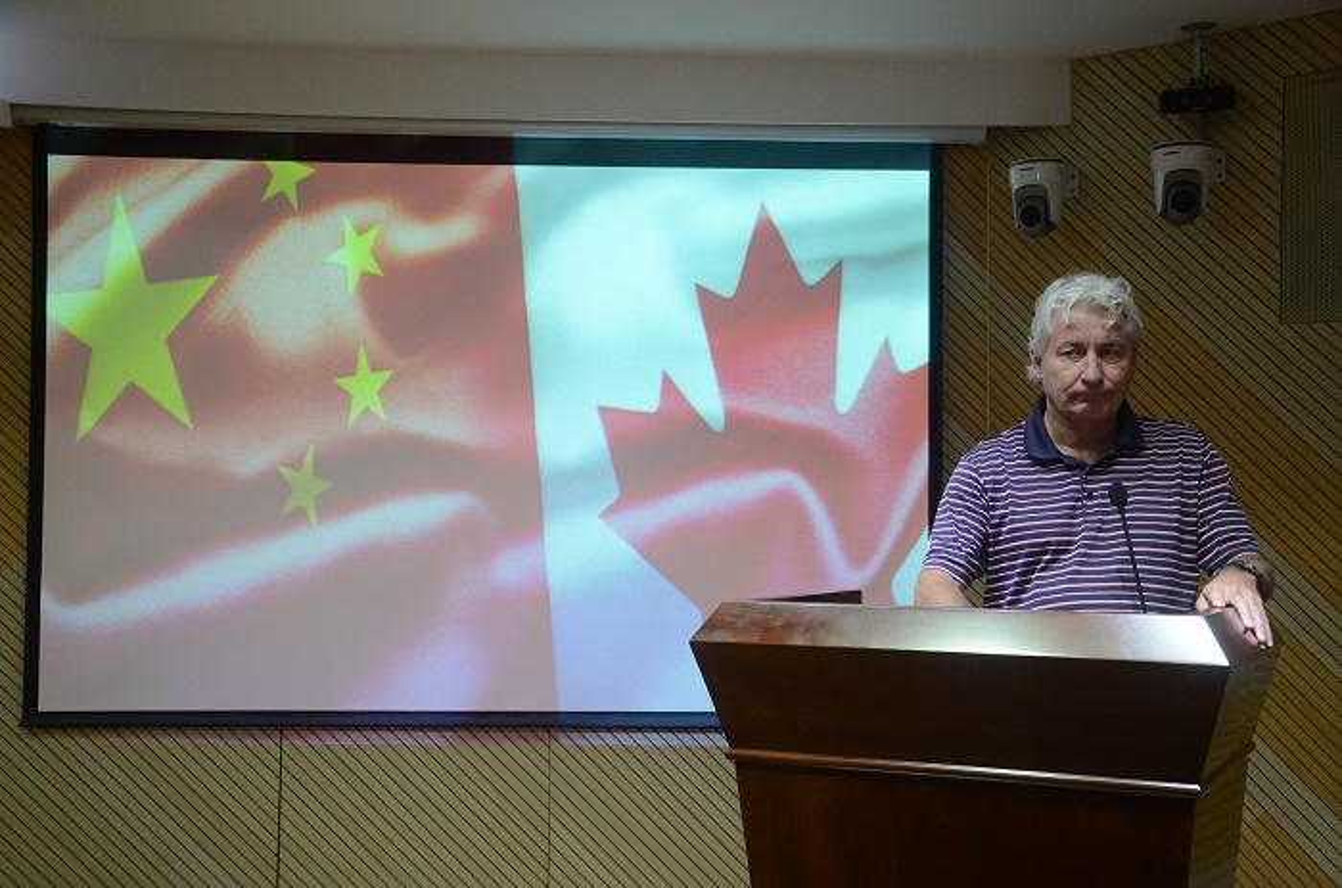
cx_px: 671
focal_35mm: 45
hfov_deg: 43.7
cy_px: 444
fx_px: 1673
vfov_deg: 29.7
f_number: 6.3
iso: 1600
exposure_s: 1/80
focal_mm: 30
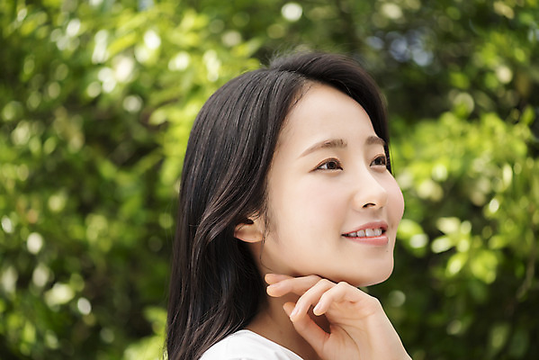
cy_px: 180
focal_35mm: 105
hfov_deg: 19.4
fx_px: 1573
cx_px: 270
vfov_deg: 13.1
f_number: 4
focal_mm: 105
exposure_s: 1/400
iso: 100
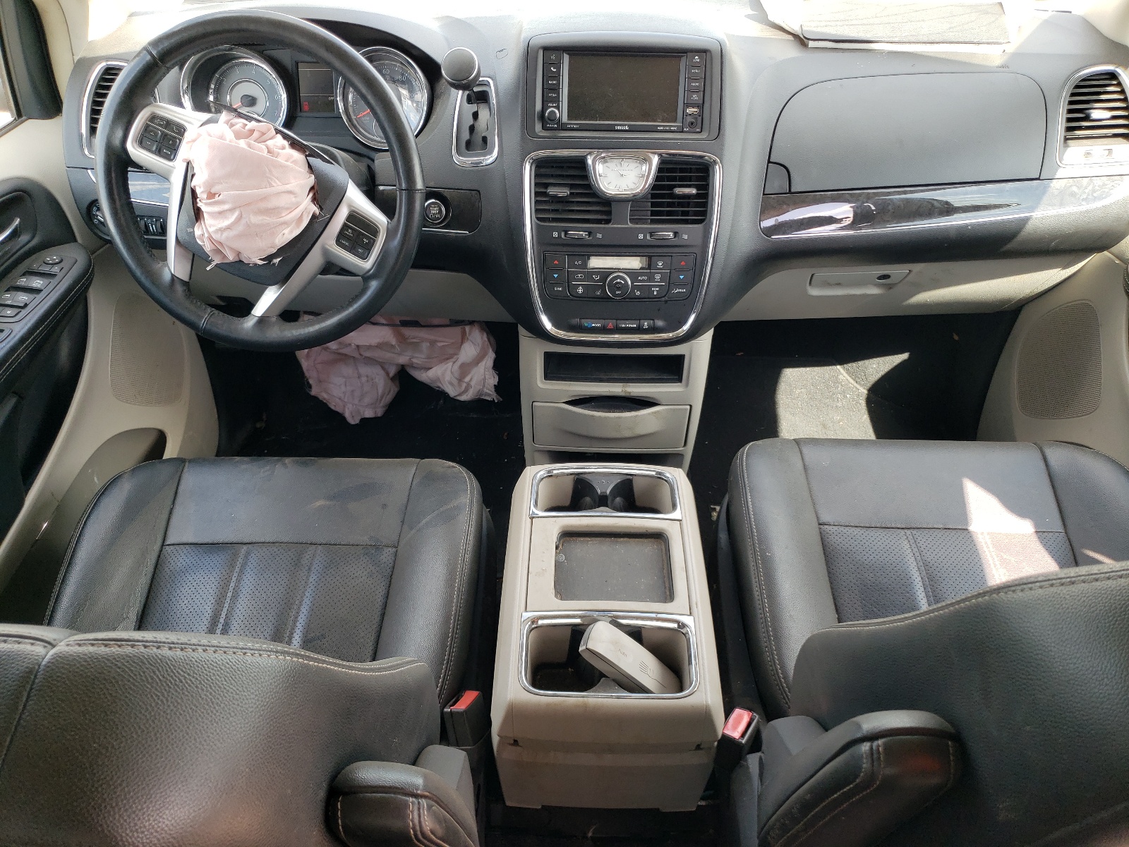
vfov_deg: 53.1
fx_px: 848
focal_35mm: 26
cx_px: 564
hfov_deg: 67.3
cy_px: 424
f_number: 1.5
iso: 50
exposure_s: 1/147
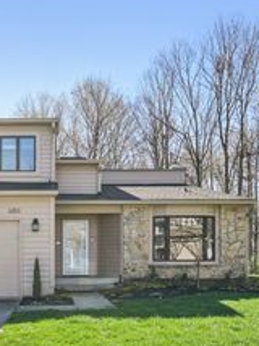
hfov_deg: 38.5
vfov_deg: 49.9
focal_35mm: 36
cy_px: 247
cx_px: 62
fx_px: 360
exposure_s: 1/200
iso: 100
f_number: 8
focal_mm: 16
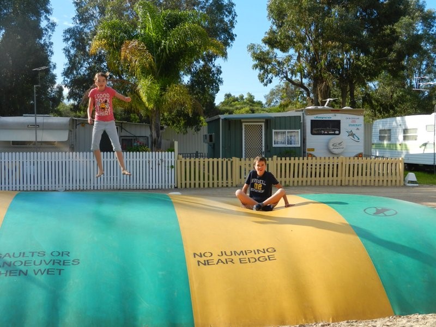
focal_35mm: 53
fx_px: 668
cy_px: 164
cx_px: 218
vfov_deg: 27.5
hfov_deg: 36.2
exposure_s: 1/800
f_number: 4.4
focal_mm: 9.4
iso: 160
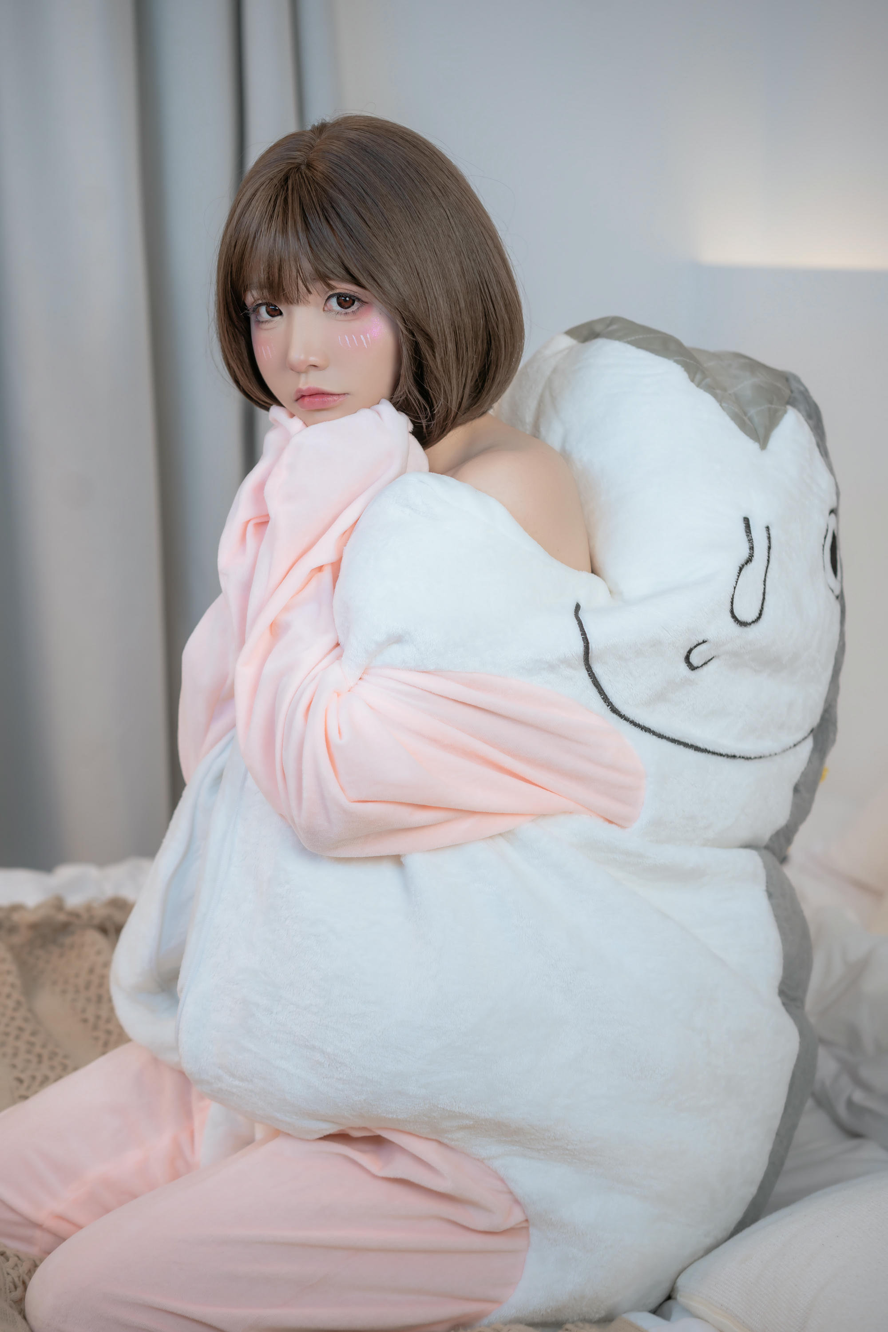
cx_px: 444
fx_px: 2035
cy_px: 666
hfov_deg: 24.6
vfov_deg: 36.2
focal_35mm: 55
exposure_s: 1/80
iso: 200
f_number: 3.2
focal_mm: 55
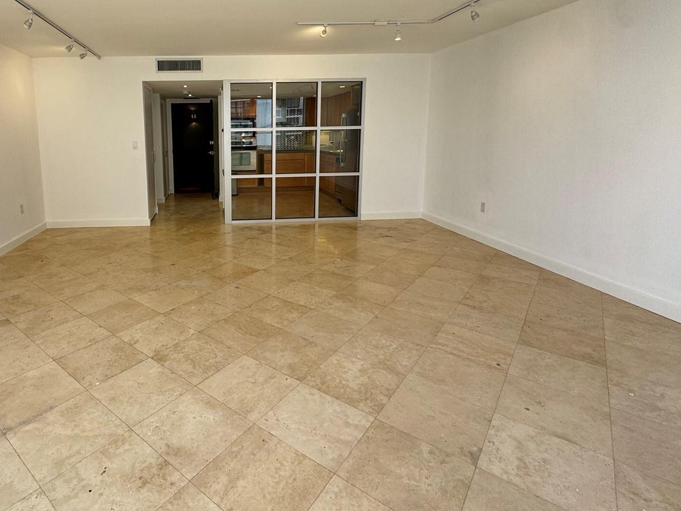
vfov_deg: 64.9
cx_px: 226
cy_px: 189
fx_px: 393
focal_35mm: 20
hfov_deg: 79.0
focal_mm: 2.22
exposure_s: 1/120
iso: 64
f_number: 2.2
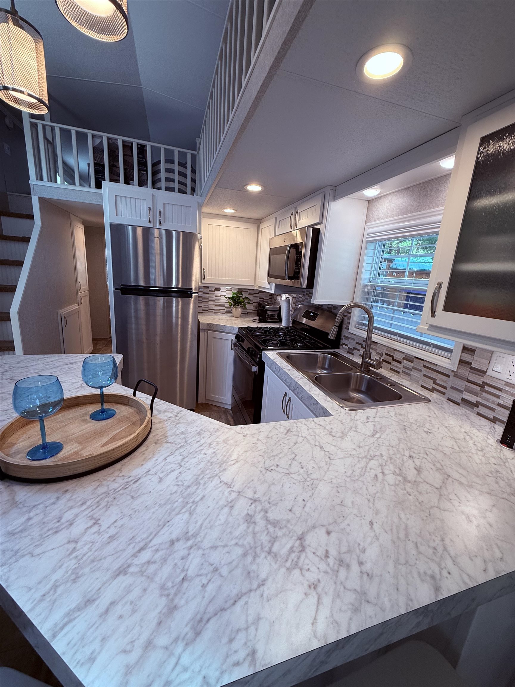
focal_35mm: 14
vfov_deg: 102.1
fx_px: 278
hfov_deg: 85.7
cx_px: 258
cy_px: 344
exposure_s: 1/120
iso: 125
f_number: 2.2
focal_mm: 2.22
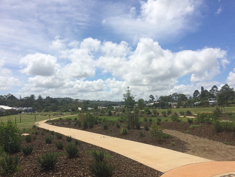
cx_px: 118
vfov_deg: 48.2
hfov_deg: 61.7
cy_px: 88
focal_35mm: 29
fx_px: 197
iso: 32
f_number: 2.2
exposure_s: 1/5128
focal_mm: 4.15
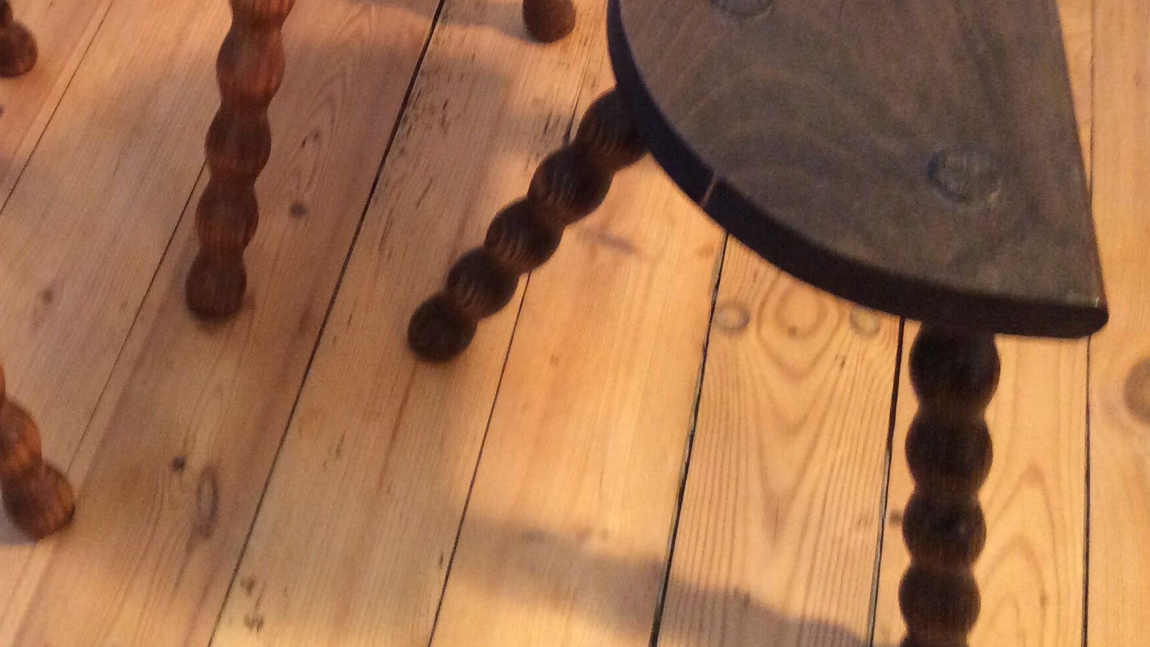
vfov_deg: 22.7
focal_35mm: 52
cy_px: 109
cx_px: 310
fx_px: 1586
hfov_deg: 39.0
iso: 250
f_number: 2.4
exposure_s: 1/25
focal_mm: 3.3
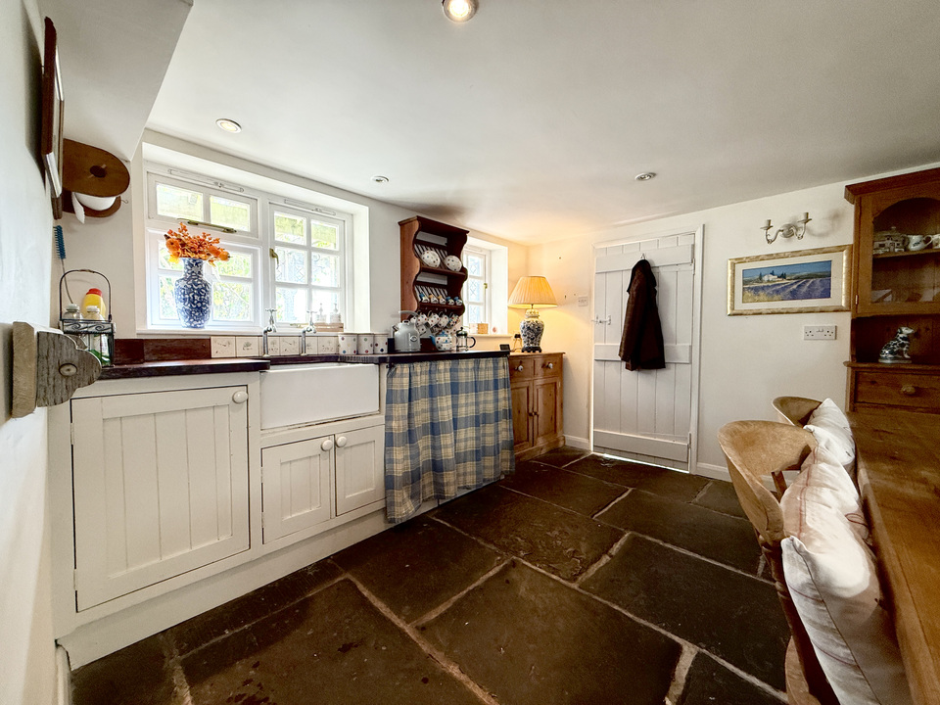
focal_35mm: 14
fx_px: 380
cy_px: 352
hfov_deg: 102.1
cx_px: 470
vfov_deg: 85.7
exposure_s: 1/100
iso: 200
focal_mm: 2.22
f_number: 2.2
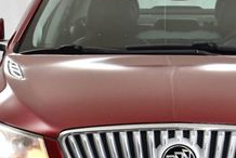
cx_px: 191
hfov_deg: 11.2
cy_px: 130
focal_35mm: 182
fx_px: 1195
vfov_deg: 7.6
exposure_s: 1/125
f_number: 4.2
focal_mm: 31
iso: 1000
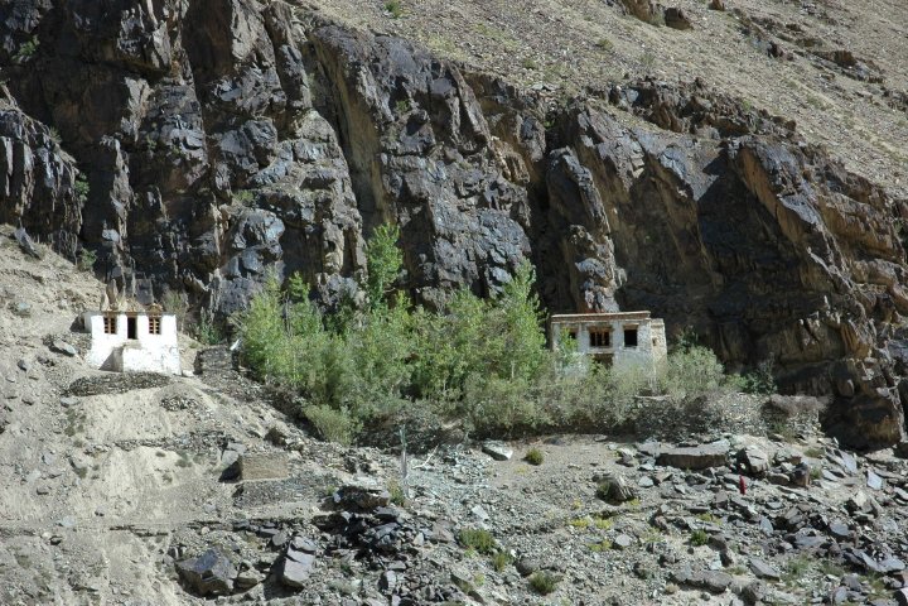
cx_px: 454
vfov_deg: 16.6
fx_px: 2081
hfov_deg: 24.6
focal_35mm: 82
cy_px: 303
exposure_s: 1/250
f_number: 8
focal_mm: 55
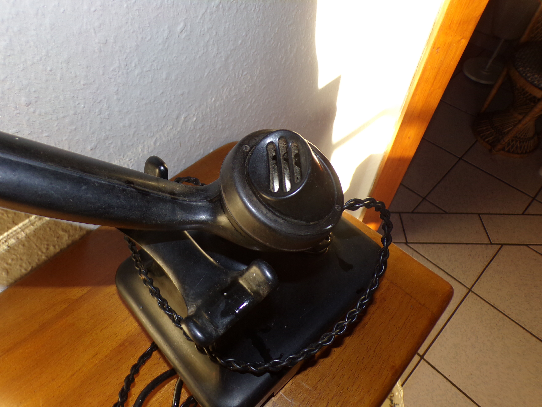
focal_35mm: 24
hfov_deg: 71.6
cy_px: 204
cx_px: 271
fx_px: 376
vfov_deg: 56.8
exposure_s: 1/60
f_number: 3
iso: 80
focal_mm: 4.3
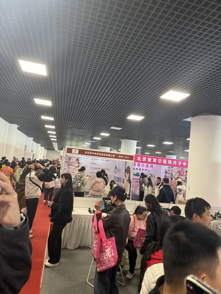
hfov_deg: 56.8
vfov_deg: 71.6
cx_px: 110
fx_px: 204
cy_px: 147
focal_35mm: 24
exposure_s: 1/50
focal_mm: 6.76
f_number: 1.78
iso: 320
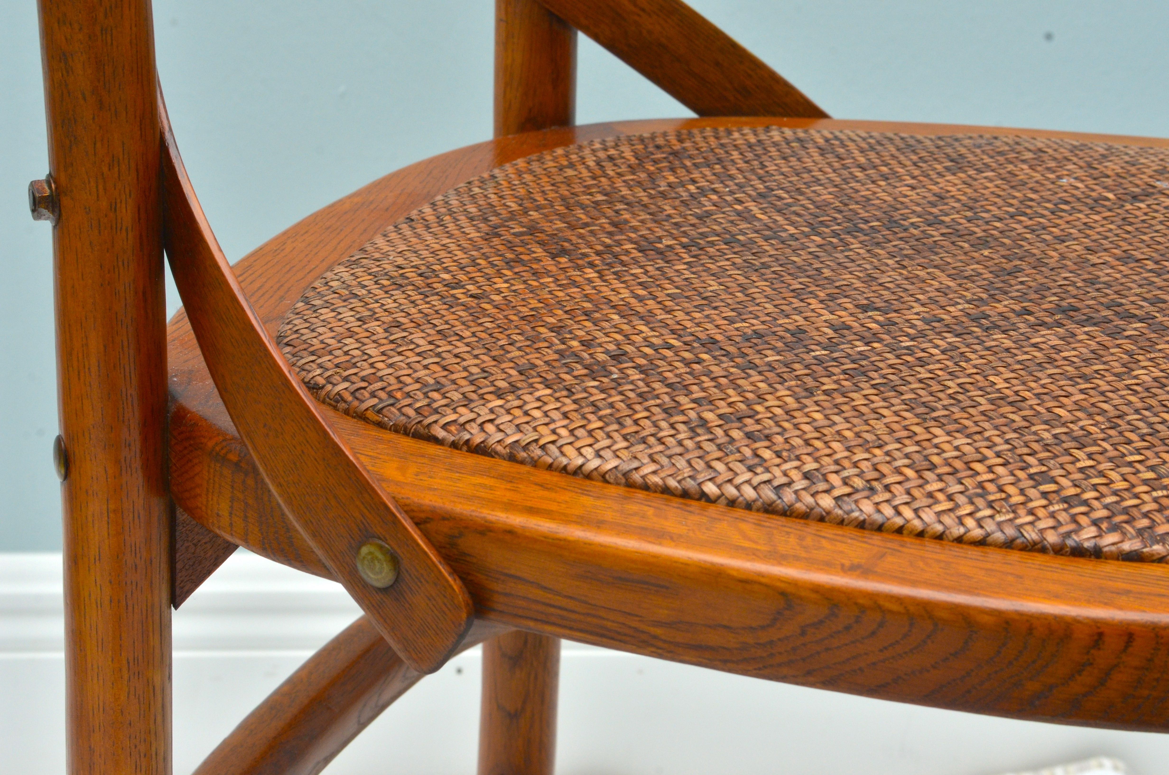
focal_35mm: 105
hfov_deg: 19.5
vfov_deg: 13.0
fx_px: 3403
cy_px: 388
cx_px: 584
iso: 400
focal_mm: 70
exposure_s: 1/125
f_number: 16
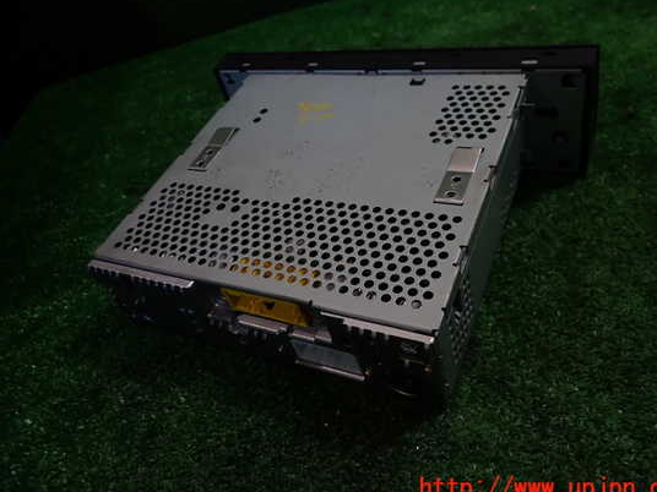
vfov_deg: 49.7
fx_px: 531
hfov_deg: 63.4
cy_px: 229
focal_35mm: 28
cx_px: 328
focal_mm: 4.5
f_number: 2
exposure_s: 1/80
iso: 100
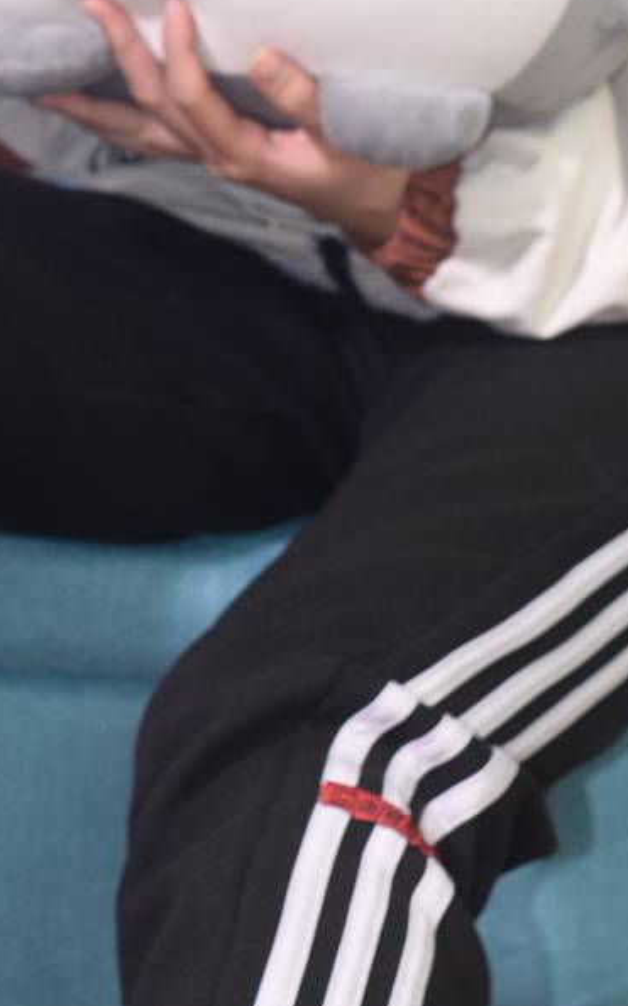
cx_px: 176
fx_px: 3699
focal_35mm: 135
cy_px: 224
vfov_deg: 15.4
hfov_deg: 9.7
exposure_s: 1/50
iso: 400
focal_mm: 35
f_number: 5.6
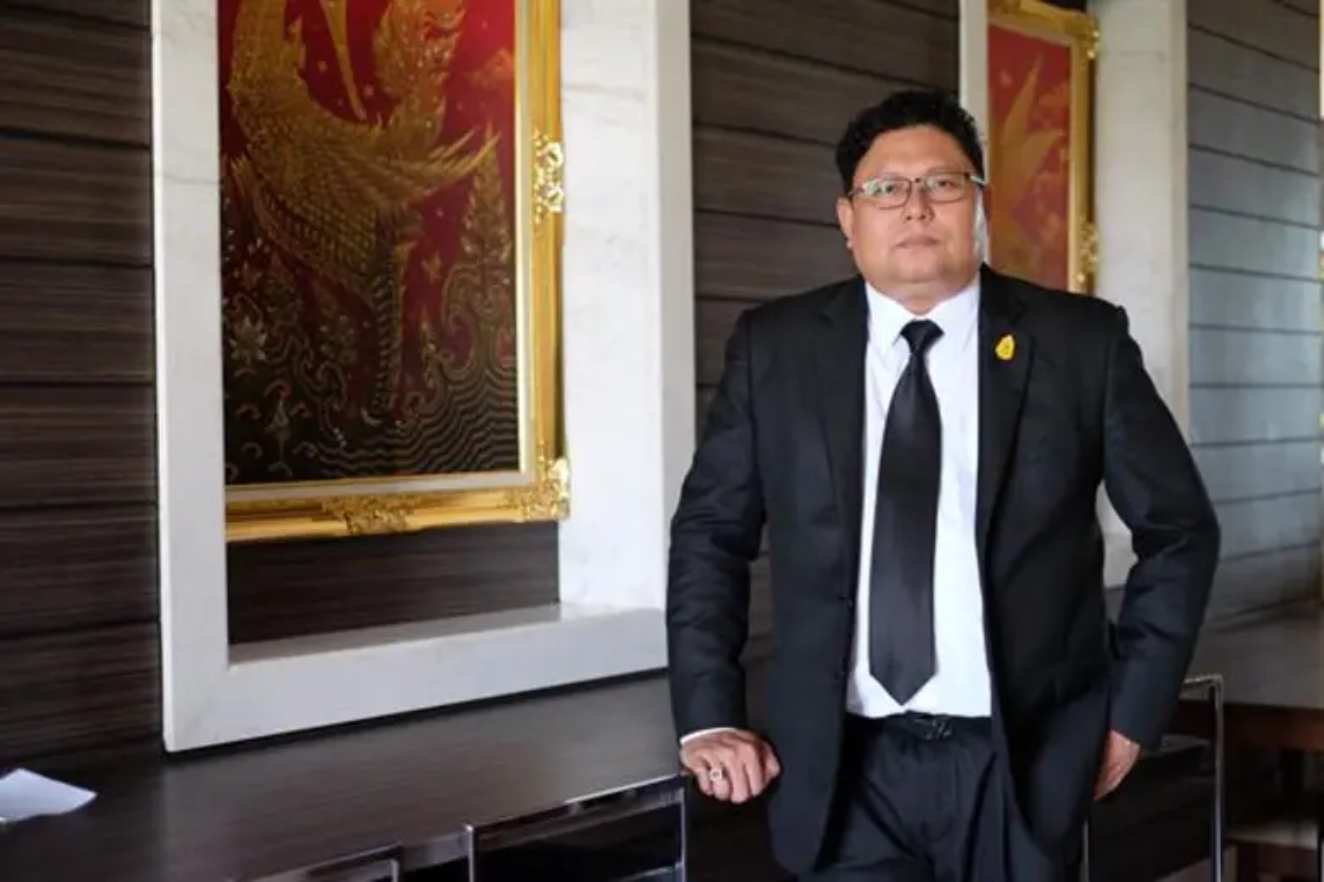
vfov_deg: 25.5
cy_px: 441
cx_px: 662
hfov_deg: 37.5
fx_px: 1949
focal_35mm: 53
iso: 1600
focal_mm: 35
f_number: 1.6
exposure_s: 1/200
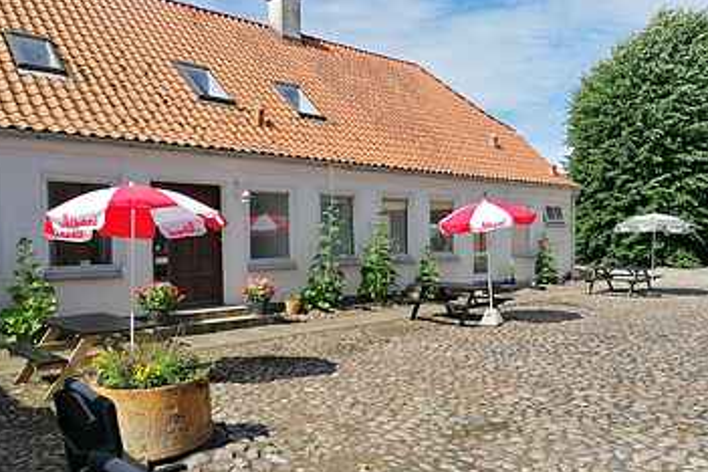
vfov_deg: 41.0
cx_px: 339
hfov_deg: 58.7
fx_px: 629
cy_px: 266
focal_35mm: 32
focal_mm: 4.75
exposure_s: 1/1783
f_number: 1.8
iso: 50
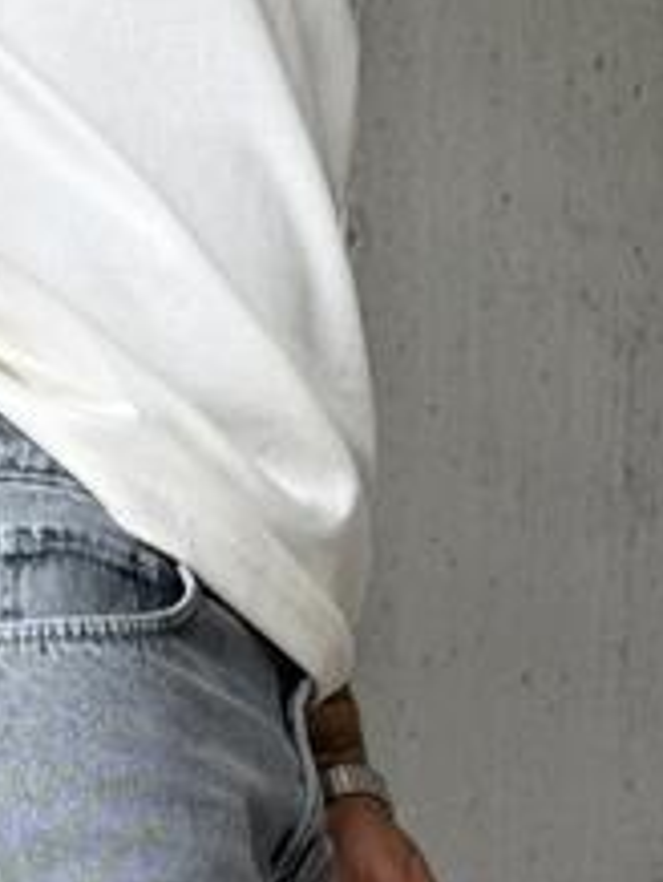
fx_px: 2243
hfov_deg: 16.4
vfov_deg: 19.3
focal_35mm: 88
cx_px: -44
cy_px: 1347
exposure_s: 1/176
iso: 64
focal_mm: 6.76
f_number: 1.78
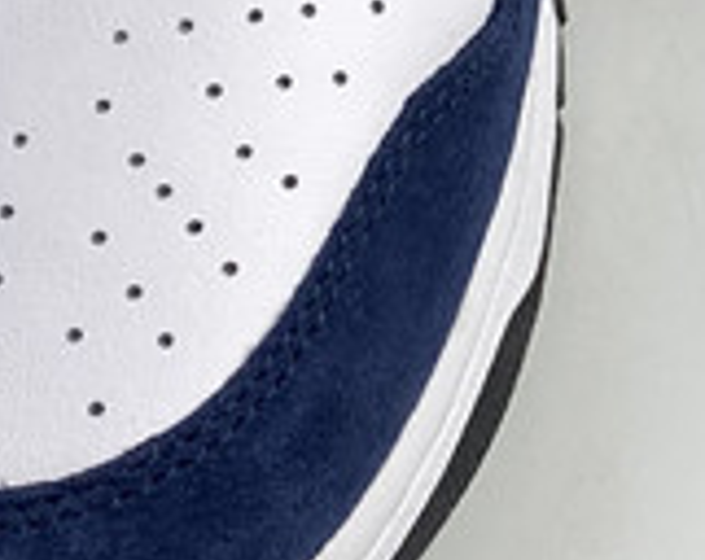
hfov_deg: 11.7
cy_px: -201
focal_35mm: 158
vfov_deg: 9.5
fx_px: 3289
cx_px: 1086
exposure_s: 1/100
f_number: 1.8
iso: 32
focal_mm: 4.25
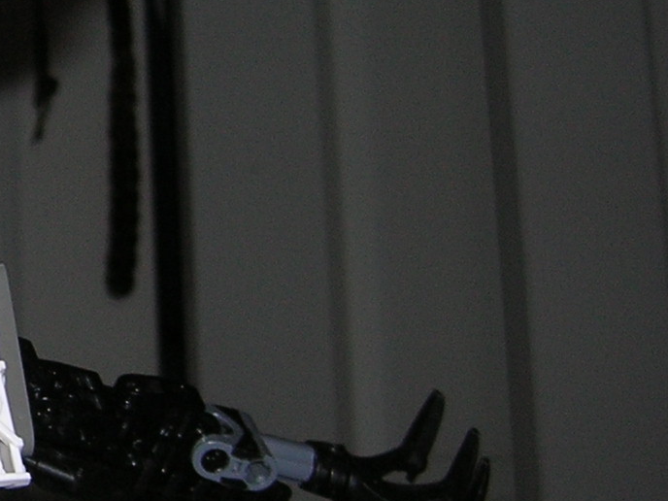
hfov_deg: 16.5
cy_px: 274
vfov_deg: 13.1
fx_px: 2181
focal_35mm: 113
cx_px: -186
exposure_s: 1/60.1
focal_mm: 5.7
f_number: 2.9
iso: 50
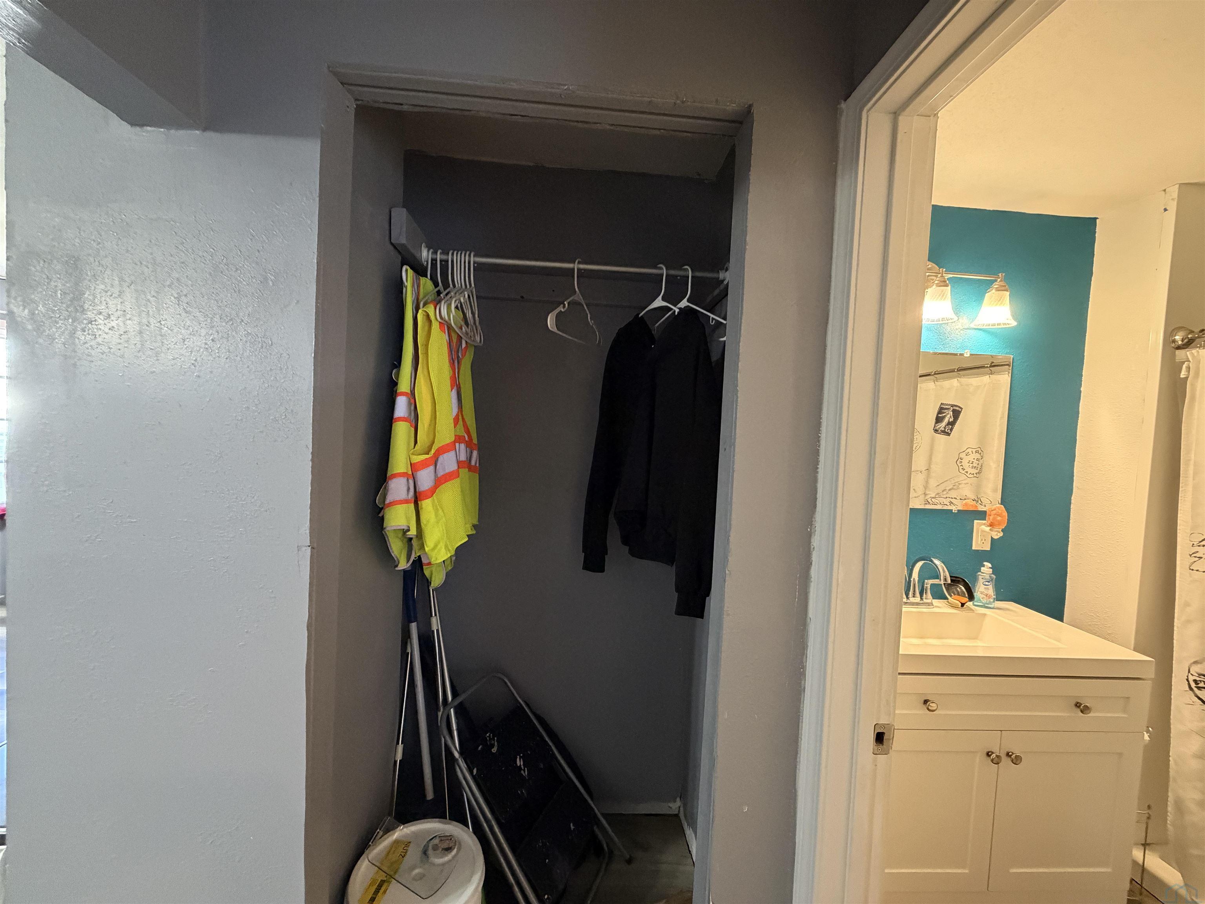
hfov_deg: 102.1
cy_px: 452
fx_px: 487
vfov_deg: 85.7
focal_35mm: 14
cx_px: 602
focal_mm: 2.22
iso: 500
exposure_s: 1/60
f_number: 2.2
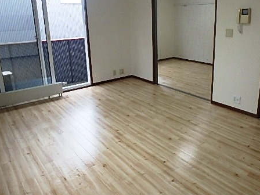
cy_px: 82
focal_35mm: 30
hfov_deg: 59.4
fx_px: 225
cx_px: 157
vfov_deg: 46.6
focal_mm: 3.7
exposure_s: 1/60
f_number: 3.5
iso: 200
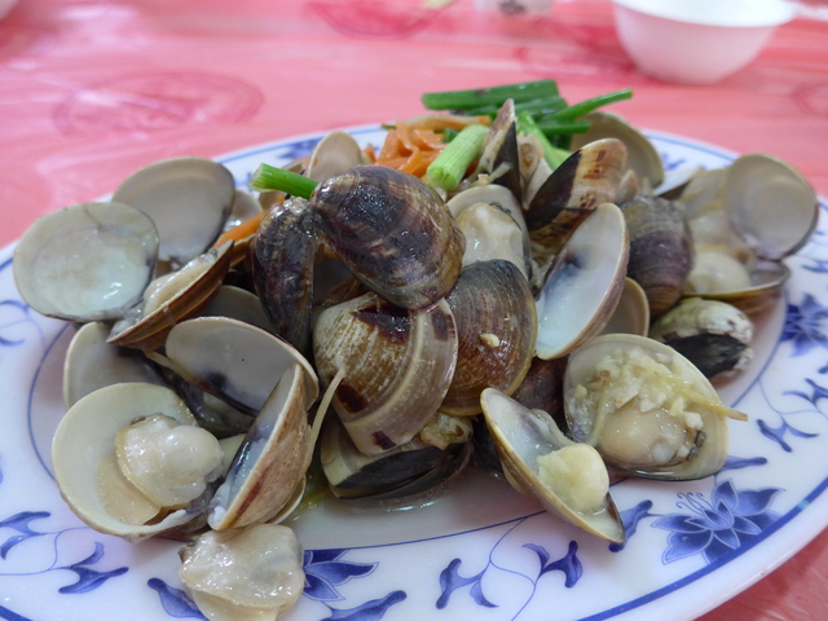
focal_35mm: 29
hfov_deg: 61.7
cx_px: 414
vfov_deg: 48.2
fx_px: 694
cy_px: 310
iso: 400
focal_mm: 6
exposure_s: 1/50
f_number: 2
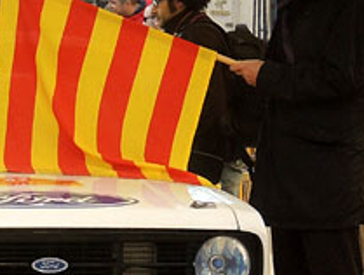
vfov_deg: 4.4
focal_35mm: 341
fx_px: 3596
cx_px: 30
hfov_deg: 5.8
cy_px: 175
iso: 400
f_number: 4.4
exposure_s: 1/250
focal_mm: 27.6
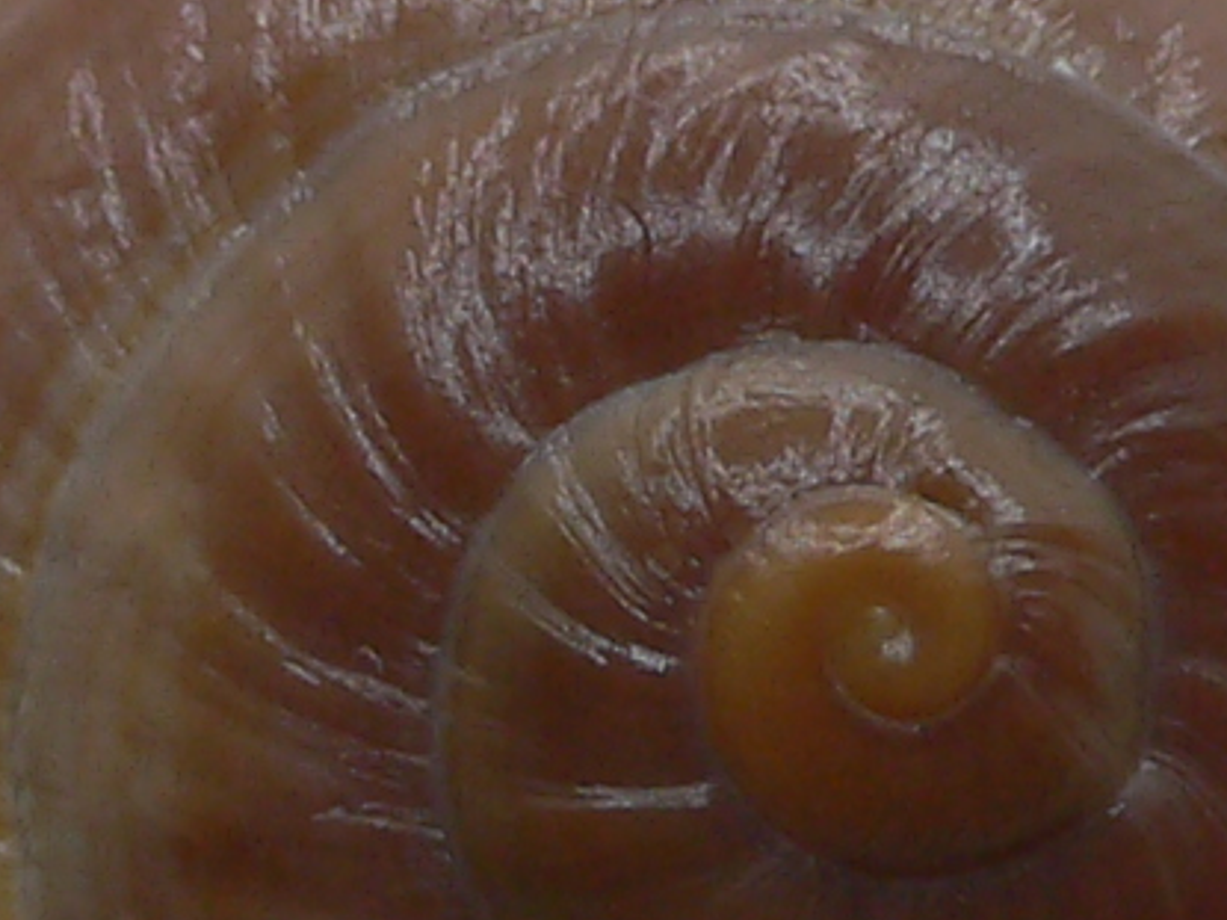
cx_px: 535
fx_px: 6024
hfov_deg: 11.6
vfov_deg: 8.7
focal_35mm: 170
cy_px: 784
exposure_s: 1/60
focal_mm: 4.6
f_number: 2.8
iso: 80
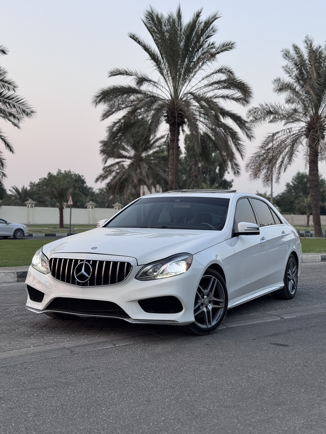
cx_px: 163
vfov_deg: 39.7
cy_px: 217
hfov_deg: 30.3
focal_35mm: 48
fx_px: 603
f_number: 1.78
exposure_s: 1/218
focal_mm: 6.76
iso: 64
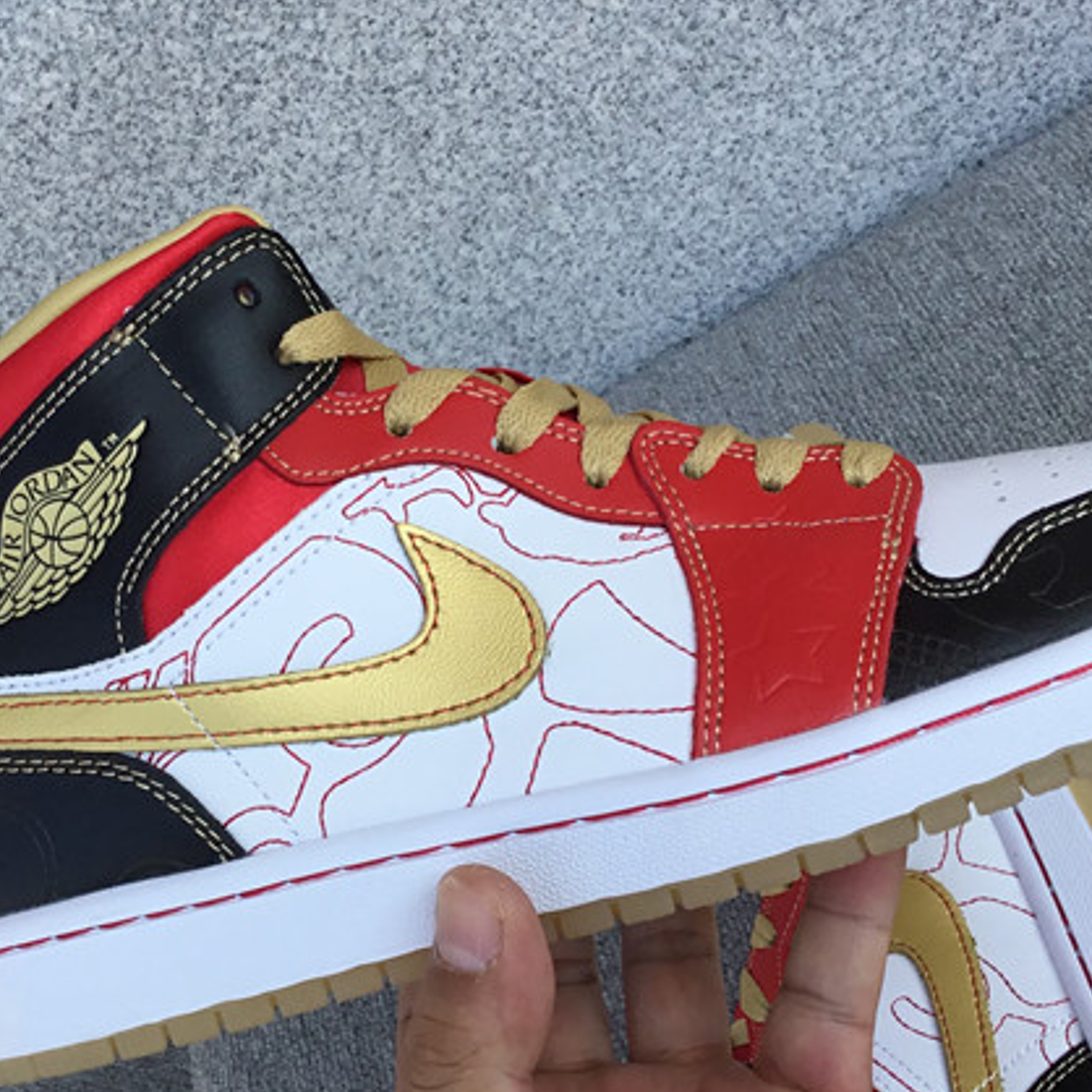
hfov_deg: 28.9
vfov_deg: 29.1
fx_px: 2106
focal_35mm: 59
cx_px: 355
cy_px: 605
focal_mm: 3.3
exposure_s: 1/429
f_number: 2.4
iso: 25
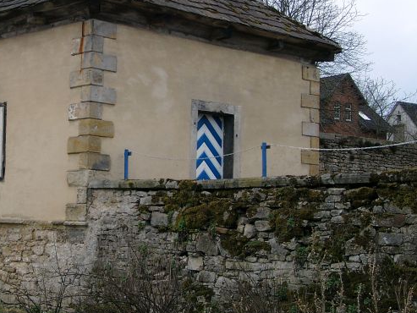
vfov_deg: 17.1
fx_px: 1036
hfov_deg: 22.6
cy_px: 89
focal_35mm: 86
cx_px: 111
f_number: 4
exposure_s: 1/92.6
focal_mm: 11.05
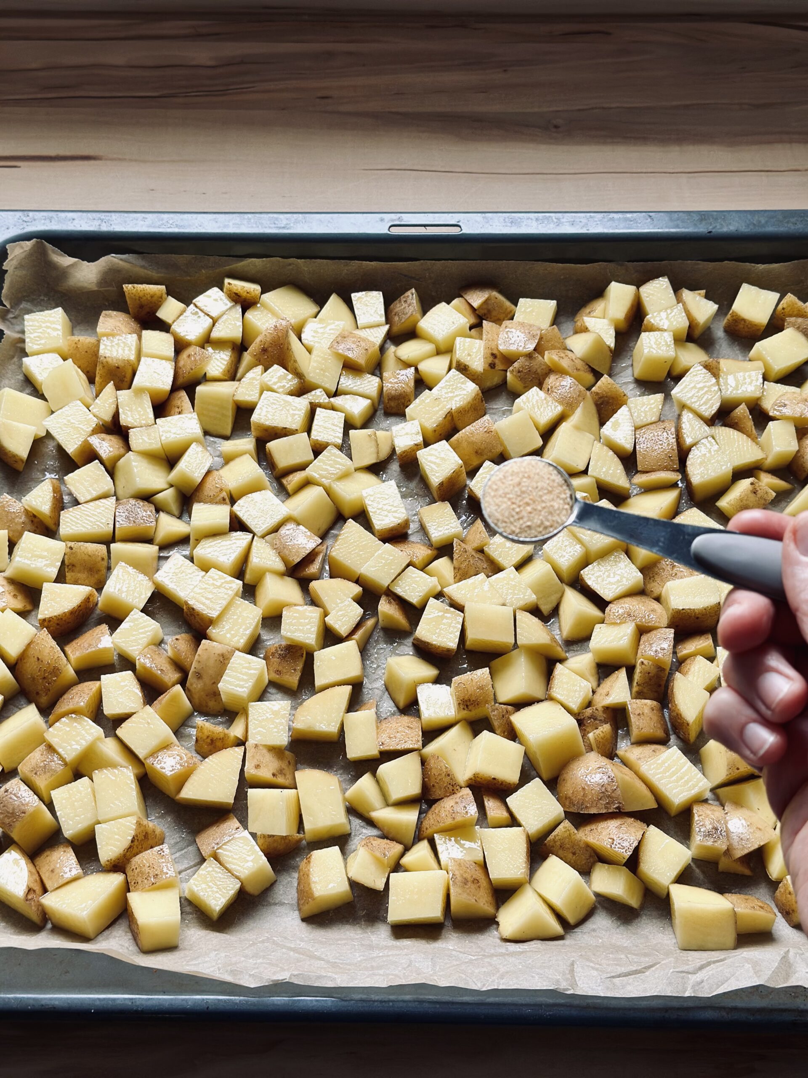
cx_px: 404
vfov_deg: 39.7
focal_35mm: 48
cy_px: 539
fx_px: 1494
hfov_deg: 30.3
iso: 64
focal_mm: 6.86
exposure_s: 1/127
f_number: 1.78
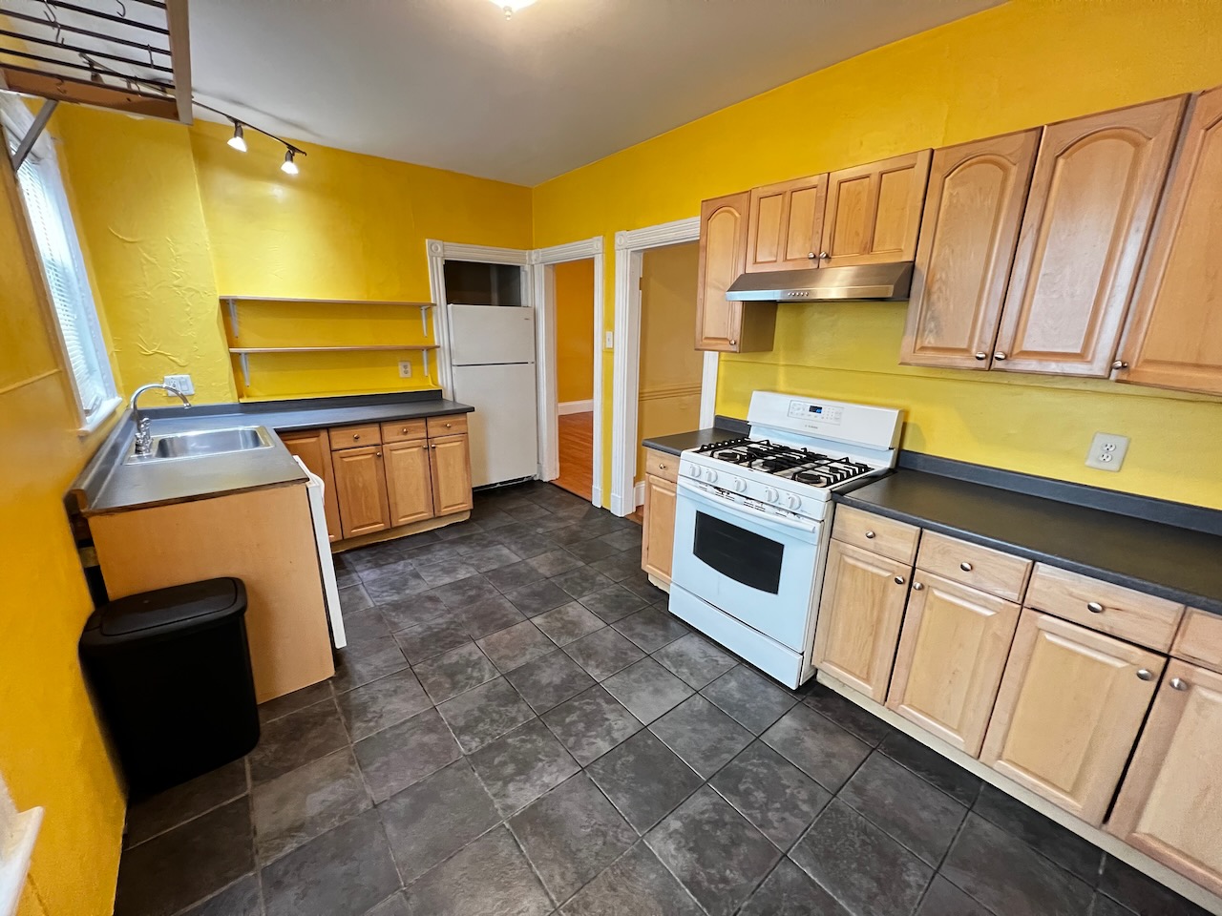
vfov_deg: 89.9
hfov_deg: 106.2
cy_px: 458
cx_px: 611
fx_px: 459
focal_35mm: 13
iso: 800
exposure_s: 1/60
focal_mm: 1.57
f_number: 1.8
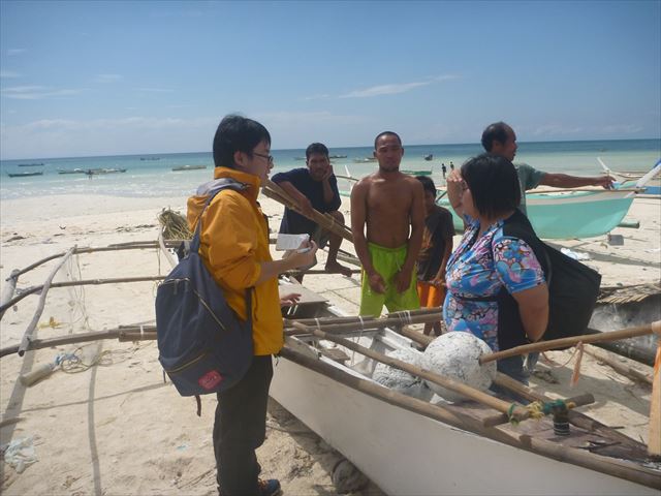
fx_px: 535
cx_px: 330
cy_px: 248
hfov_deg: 63.4
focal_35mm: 28
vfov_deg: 49.7
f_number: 10
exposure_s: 1/500
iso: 200
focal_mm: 5
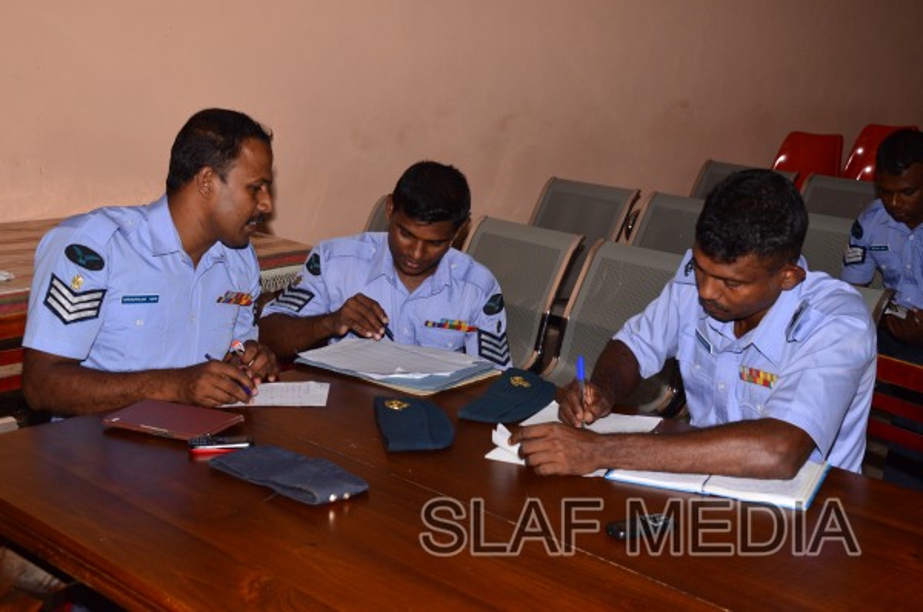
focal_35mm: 52
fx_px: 1344
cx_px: 462
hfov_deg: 37.9
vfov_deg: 25.7
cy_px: 306
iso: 400
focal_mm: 35
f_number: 5.6
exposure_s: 1/160
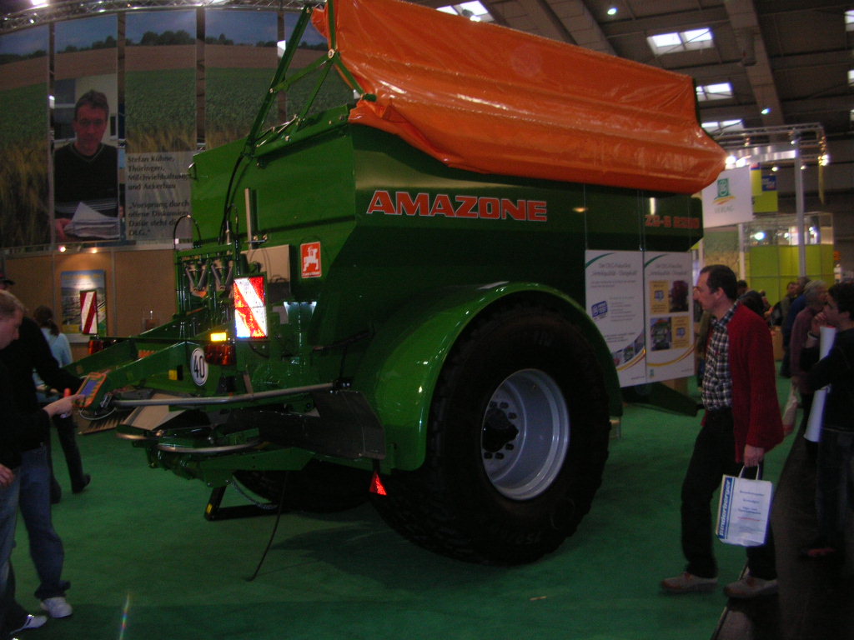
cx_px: 427
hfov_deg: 52.6
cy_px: 320
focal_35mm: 35
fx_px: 863
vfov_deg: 40.7
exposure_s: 1/60.1
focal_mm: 5.8
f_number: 2.8
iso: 98
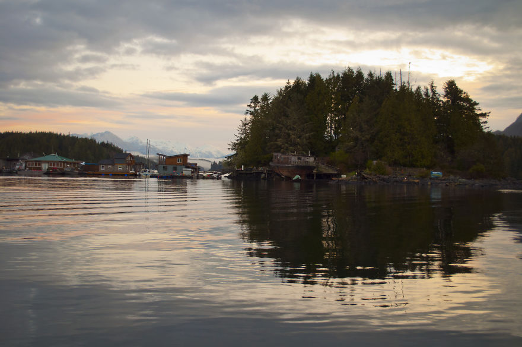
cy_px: 174
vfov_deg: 30.8
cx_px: 261
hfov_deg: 45.0
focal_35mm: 44
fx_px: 630
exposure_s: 1/60
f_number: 4.5
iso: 400
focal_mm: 29
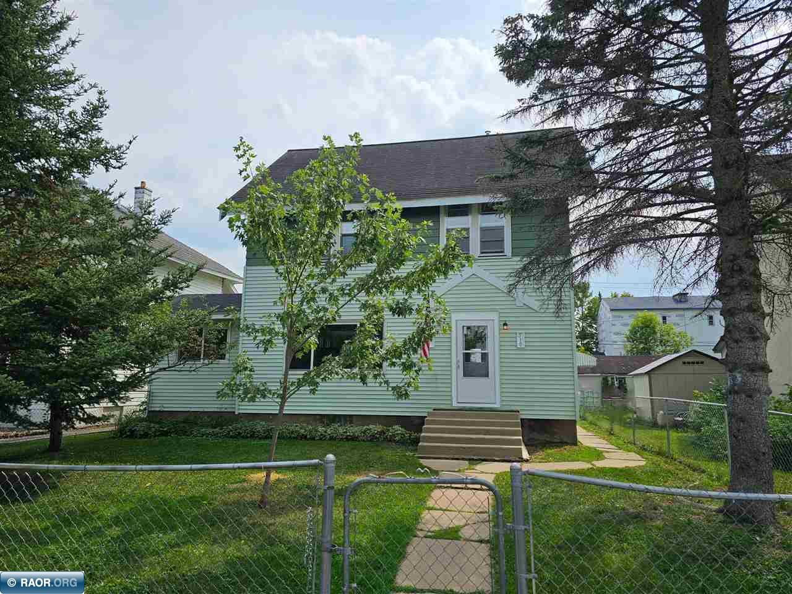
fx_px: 526
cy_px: 297
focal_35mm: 23
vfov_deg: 58.9
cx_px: 396
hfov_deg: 73.9
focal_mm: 6.3
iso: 10
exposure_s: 1/832
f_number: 1.7
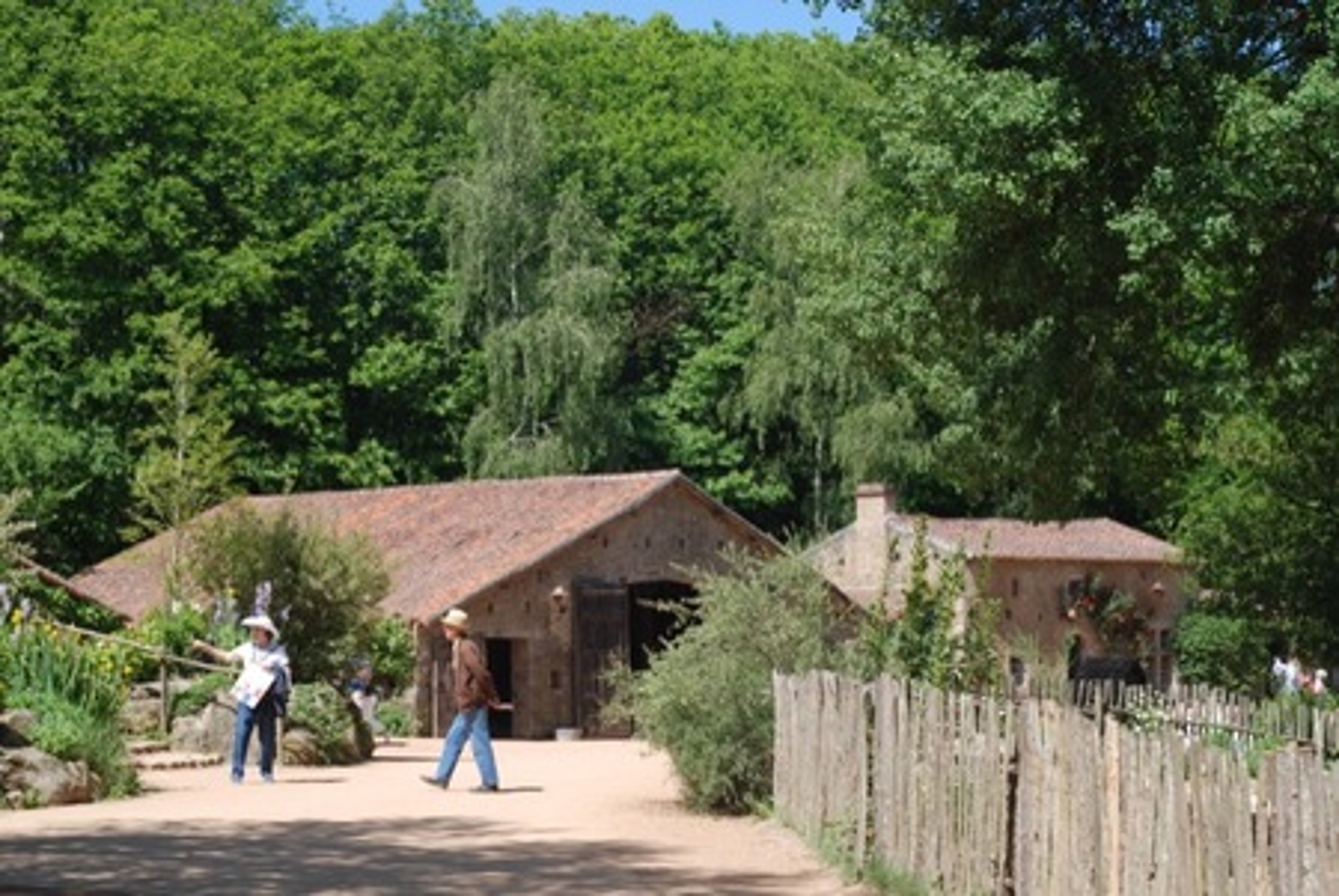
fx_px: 2792
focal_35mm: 75
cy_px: 448
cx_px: 670
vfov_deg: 18.2
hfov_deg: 27.0
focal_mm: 50
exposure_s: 1/160
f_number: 6.3
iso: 100
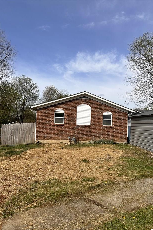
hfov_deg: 49.5
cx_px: 81
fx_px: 166
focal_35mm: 26
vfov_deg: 69.4
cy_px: 119
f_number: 1.78
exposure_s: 1/6211
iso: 80
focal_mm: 6.86
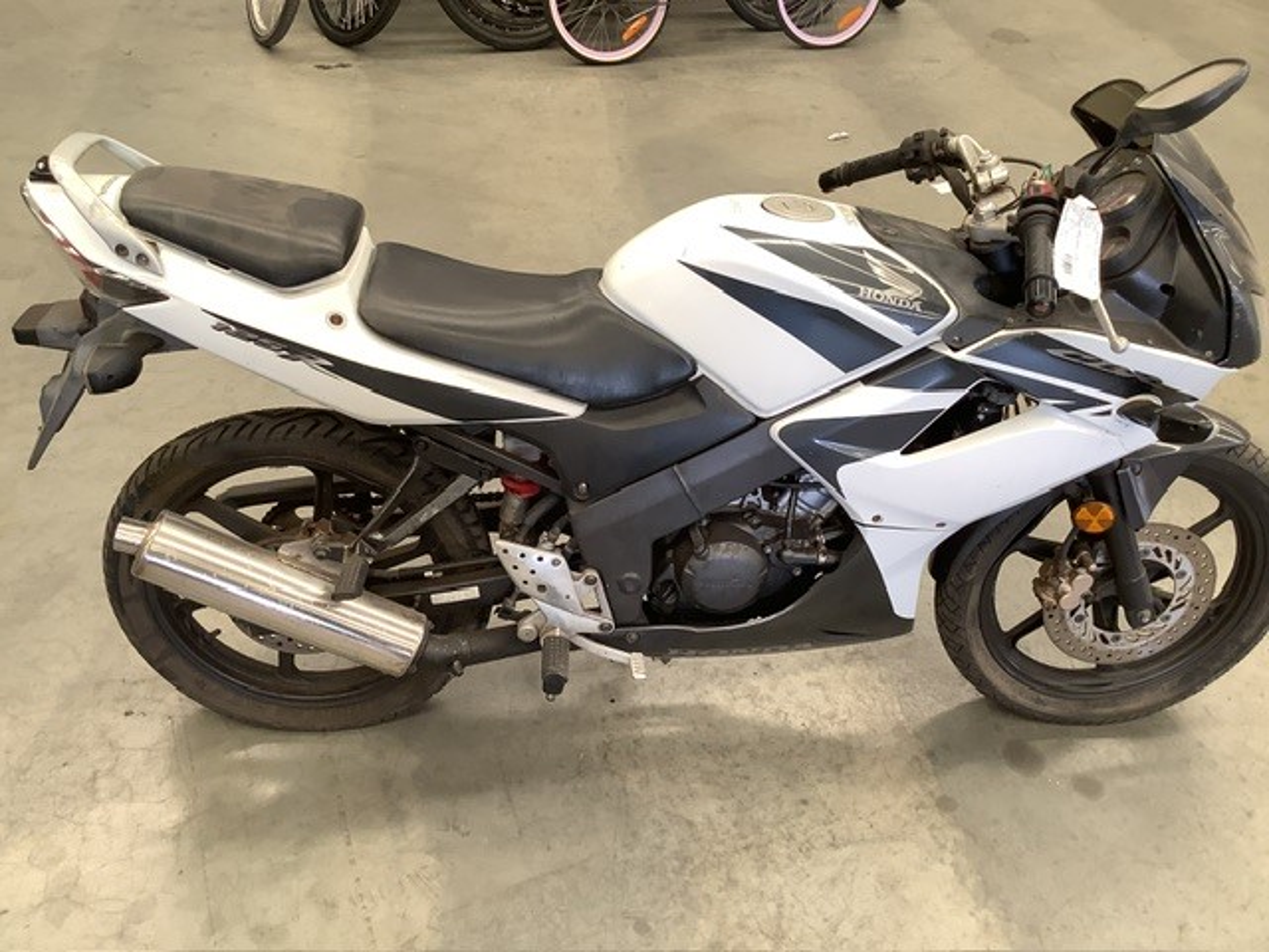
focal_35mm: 31
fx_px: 1136
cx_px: 634
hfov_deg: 58.4
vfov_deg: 45.4
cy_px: 476
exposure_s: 1/50
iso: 80
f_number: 2.4
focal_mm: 3.3
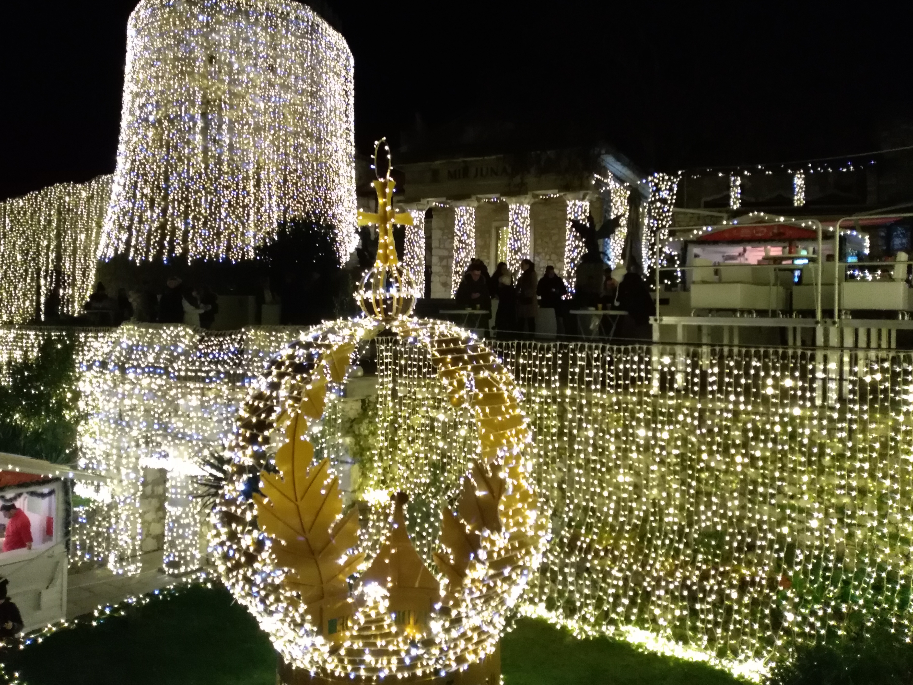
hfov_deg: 61.6
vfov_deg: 48.2
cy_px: 311
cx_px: 430
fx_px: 765
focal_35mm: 29
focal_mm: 3.54
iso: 882
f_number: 2
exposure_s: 1/33.3
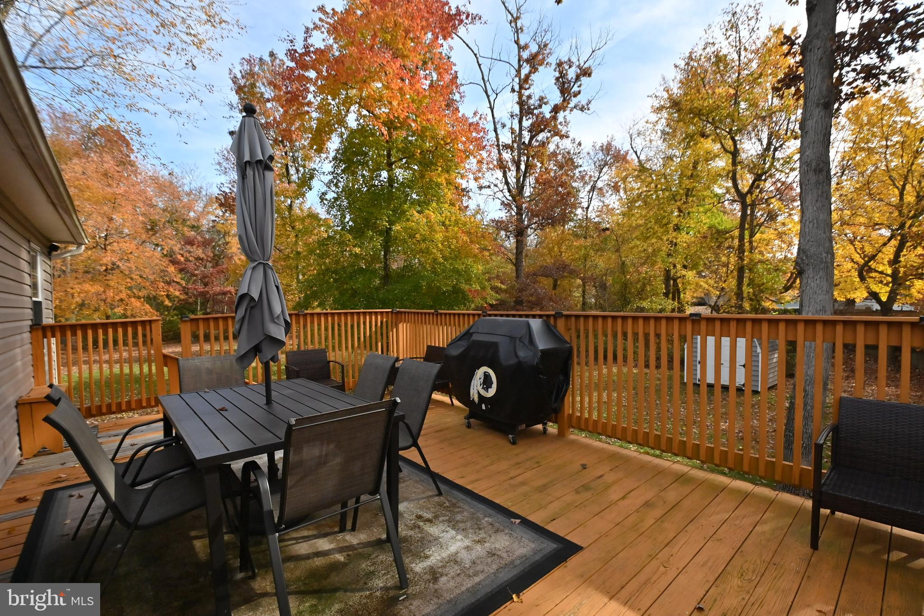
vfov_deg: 77.3
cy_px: 308
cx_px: 462
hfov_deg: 100.4
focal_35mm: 15
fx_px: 385
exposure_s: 1/1600
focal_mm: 10
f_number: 7.1
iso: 640
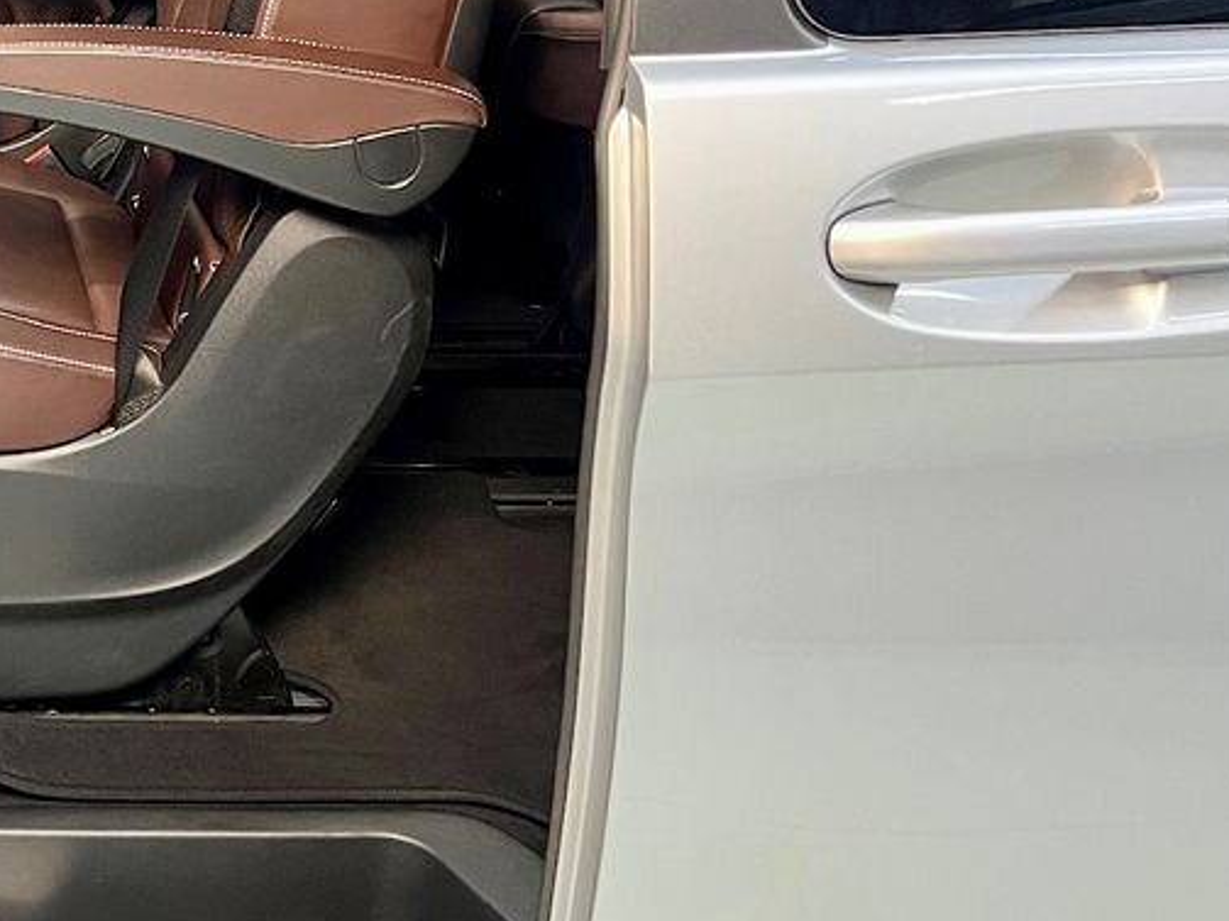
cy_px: 32
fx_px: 2201
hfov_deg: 27.8
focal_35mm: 62
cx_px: -203
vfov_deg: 22.8
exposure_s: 1/50
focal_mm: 5.7
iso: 400
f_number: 1.5
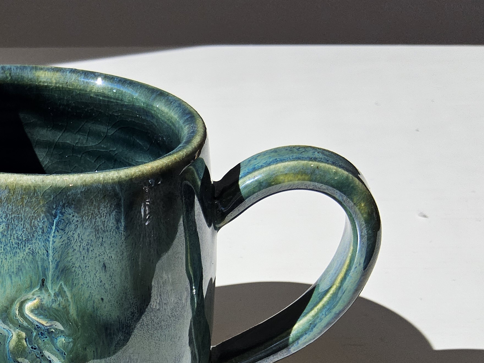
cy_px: 349
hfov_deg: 33.2
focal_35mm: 54
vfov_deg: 25.9
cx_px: 26
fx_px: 755
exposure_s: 1/156
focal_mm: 3.08
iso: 32
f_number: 2
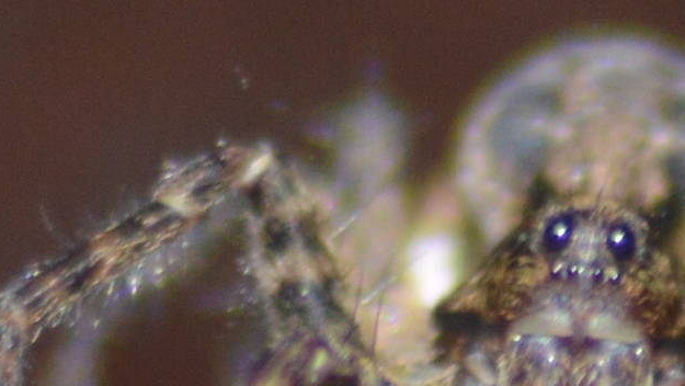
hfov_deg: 1.8
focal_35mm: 1206
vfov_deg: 1.0
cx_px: 573
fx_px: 21912
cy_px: 269
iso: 400
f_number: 5.6
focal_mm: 300
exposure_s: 1/800
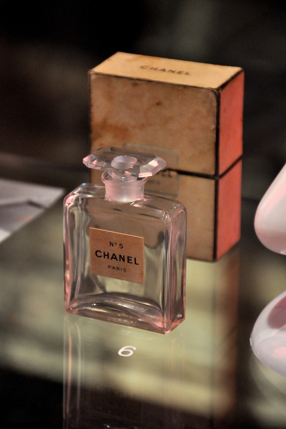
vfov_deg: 9.9
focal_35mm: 207
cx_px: 141
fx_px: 2466
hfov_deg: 6.6
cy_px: 201
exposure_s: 1/6
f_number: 5.6
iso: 1600
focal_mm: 130
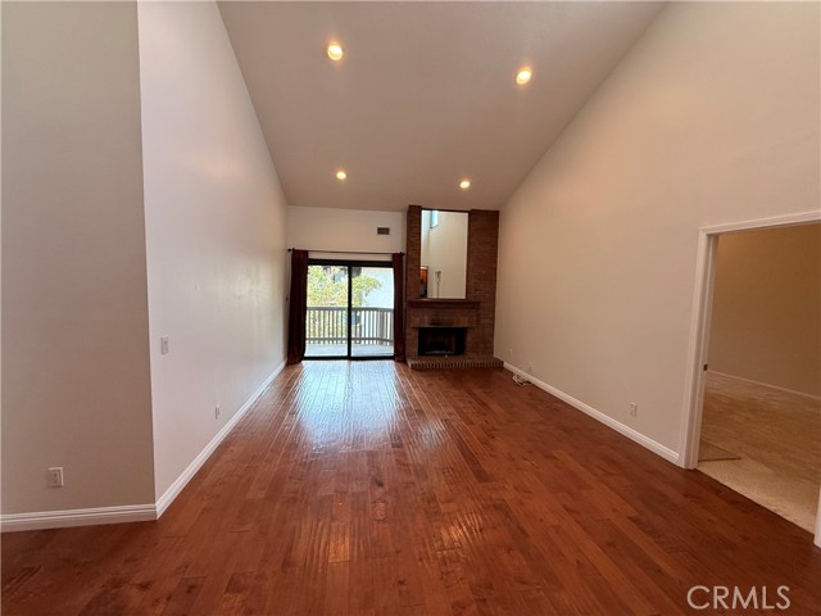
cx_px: 410
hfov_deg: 102.1
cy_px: 308
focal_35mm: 14
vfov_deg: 85.7
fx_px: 332
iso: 125
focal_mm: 2.22
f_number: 2.2
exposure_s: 1/120
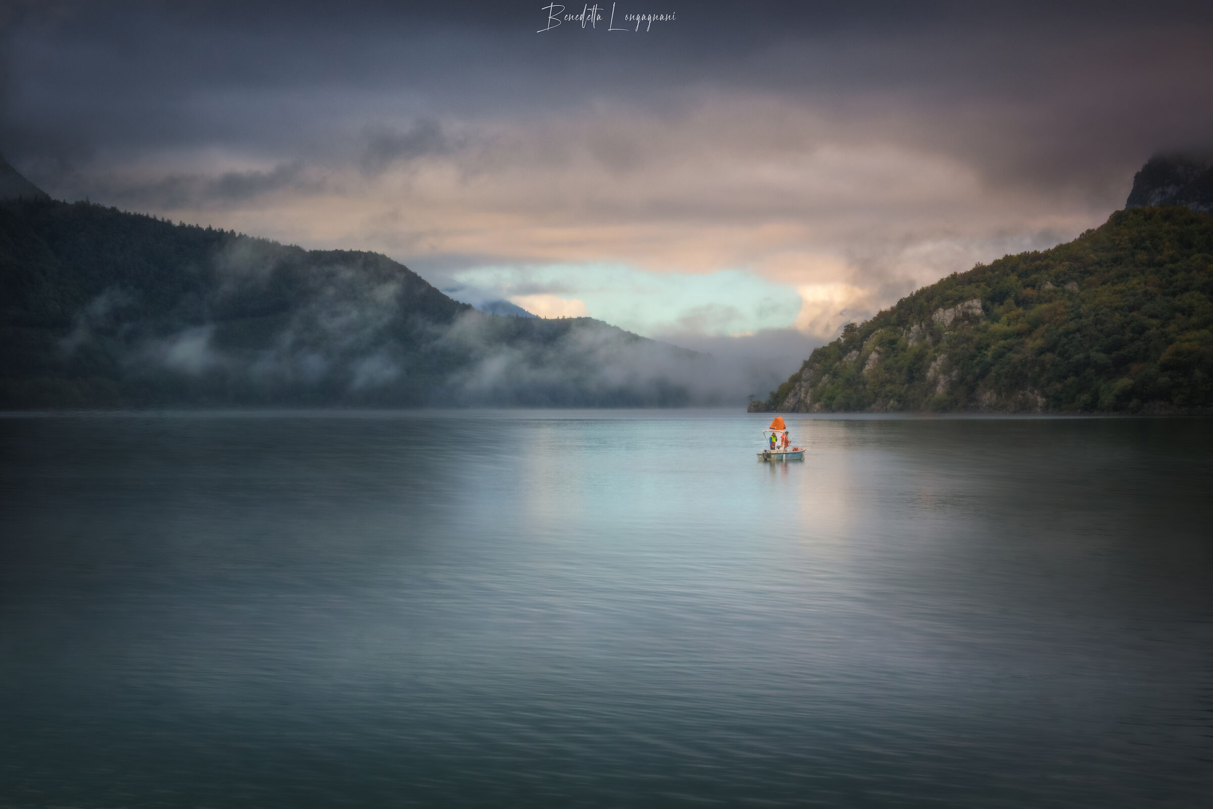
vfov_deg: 21.6
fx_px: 2123
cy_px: 404
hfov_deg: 31.9
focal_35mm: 63
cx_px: 606
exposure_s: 1/40
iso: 160
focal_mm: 23.6
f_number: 11
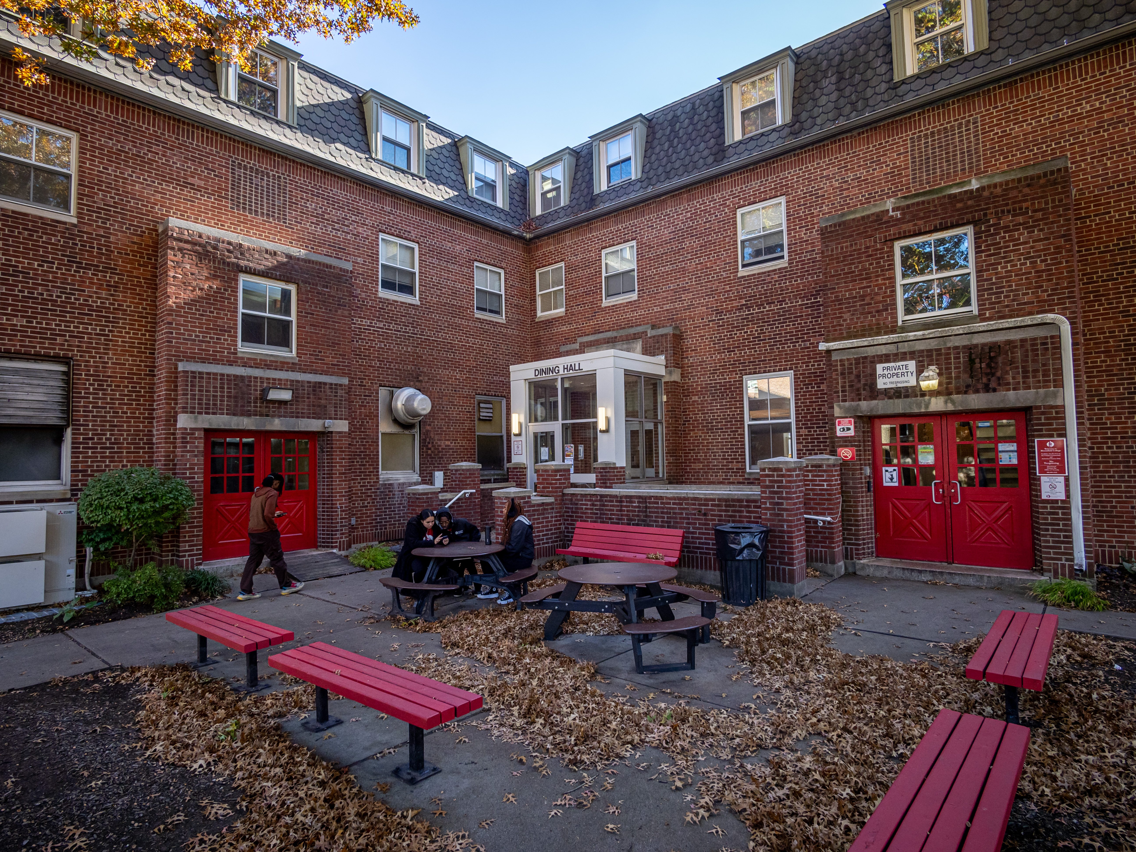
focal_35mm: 18
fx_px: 591
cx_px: 568
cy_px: 426
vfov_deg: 71.6
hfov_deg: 87.8
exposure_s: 1/200
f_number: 5.6
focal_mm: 9
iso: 200
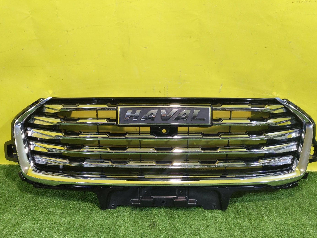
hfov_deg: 69.4
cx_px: 161
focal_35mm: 25
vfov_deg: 54.9
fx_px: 229
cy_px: 123
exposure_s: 1/50
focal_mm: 5.59
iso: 256
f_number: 1.88
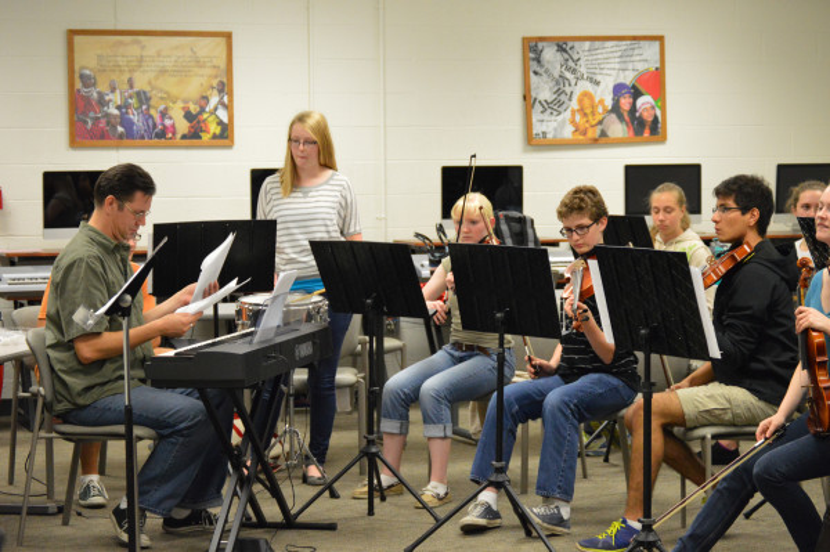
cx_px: 415
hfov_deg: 24.6
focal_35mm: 82
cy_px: 276
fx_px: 1900
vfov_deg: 16.5
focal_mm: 55
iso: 3200
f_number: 4
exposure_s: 1/160
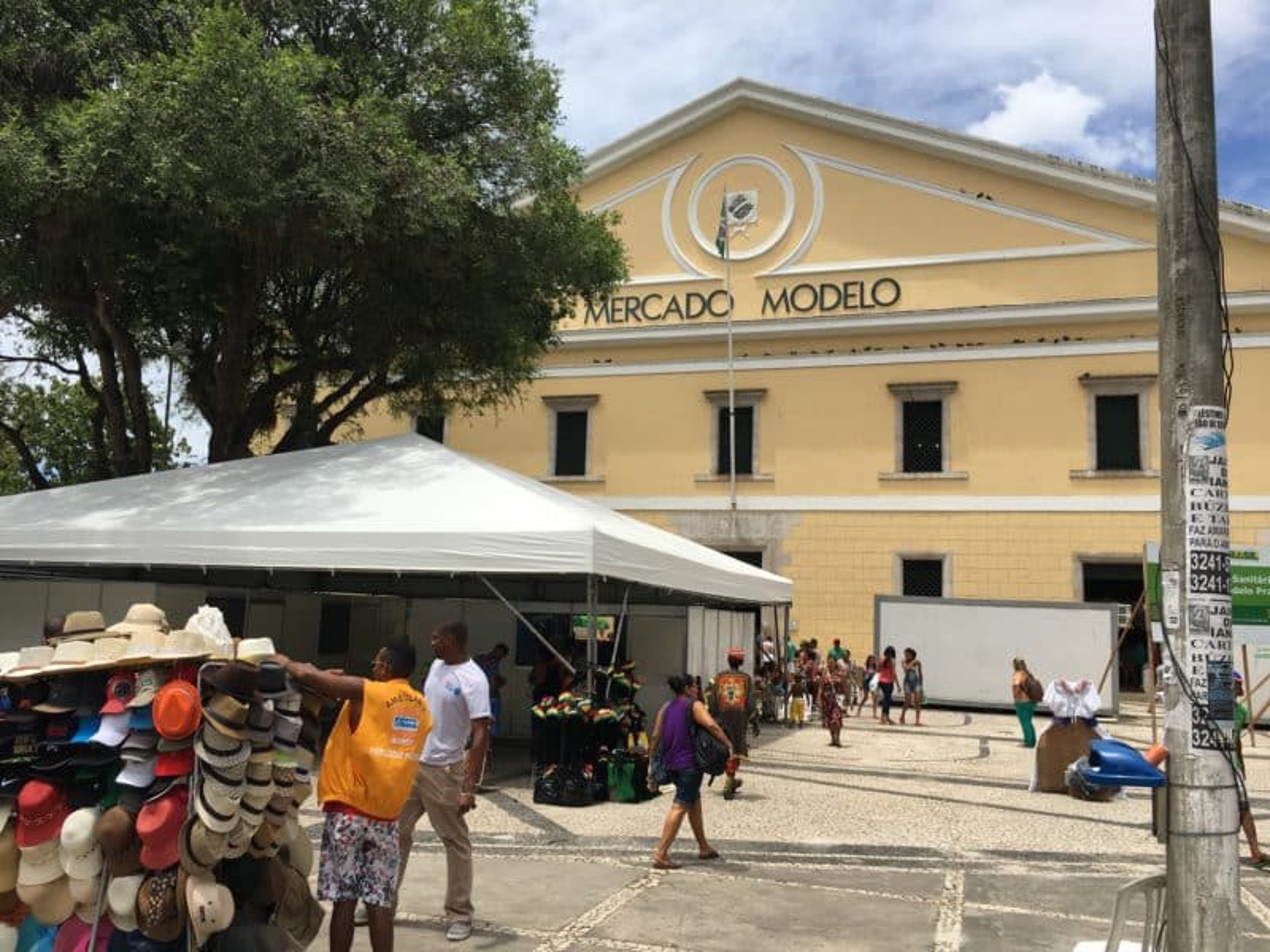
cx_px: 635
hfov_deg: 61.7
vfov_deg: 48.2
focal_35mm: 29
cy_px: 476
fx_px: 1064
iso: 25
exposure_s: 1/2198
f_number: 2.2
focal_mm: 4.15
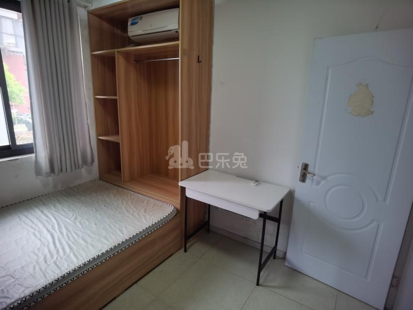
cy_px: 155
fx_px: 215
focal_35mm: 18
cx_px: 206
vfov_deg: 71.6
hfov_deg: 87.8
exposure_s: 1/100
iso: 200
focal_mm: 4.4
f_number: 1.8
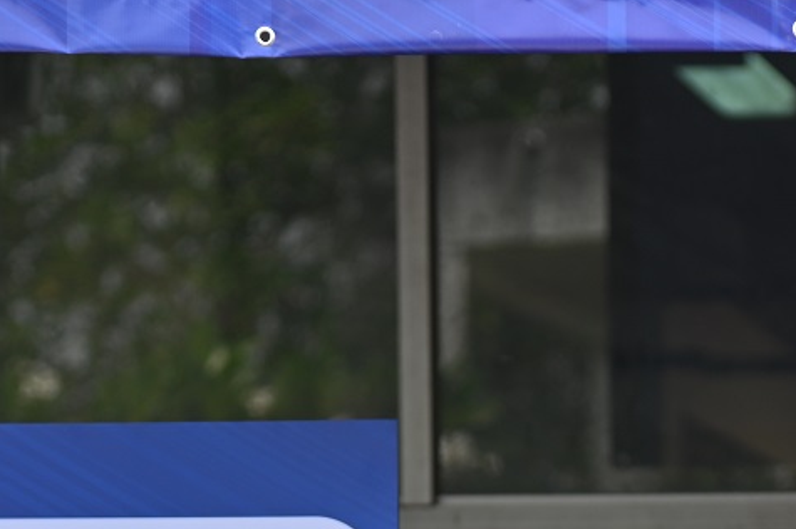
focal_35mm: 334
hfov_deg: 6.2
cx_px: 620
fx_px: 7380
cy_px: 809
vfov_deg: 4.1
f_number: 4
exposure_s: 1/320
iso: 100
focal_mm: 105
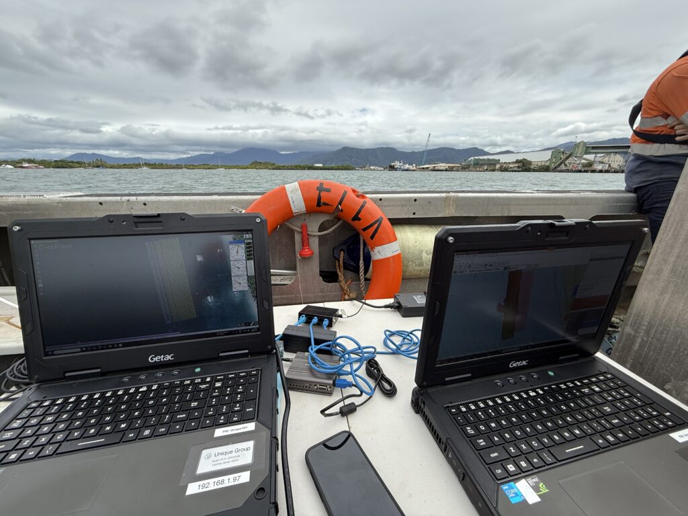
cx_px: 344
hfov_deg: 102.1
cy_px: 258
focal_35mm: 14
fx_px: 278
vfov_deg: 85.7
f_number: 2.2
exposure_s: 1/1285
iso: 50
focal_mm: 2.22
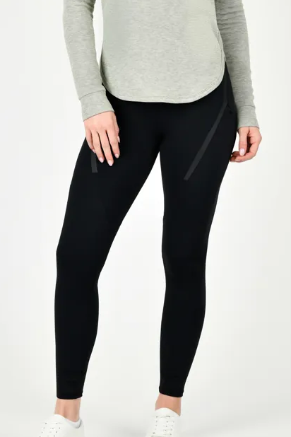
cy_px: 136
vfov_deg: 15.0
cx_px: 155
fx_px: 1649
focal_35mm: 136
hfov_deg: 10.1
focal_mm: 70
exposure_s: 1/200
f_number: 5.6
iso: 200
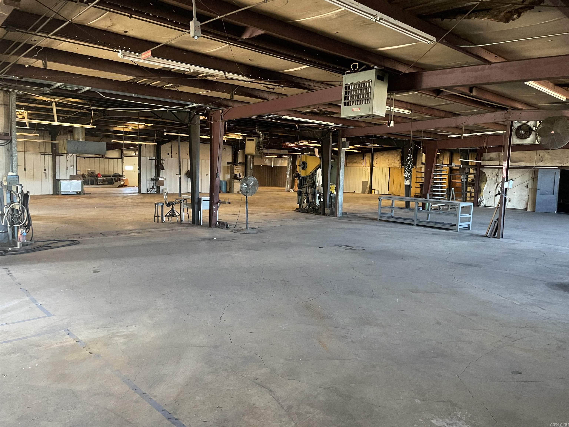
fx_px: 427
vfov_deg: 53.1
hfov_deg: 67.3
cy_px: 214
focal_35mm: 26
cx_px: 284
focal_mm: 4.2
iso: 640
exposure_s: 1/30
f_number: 1.6
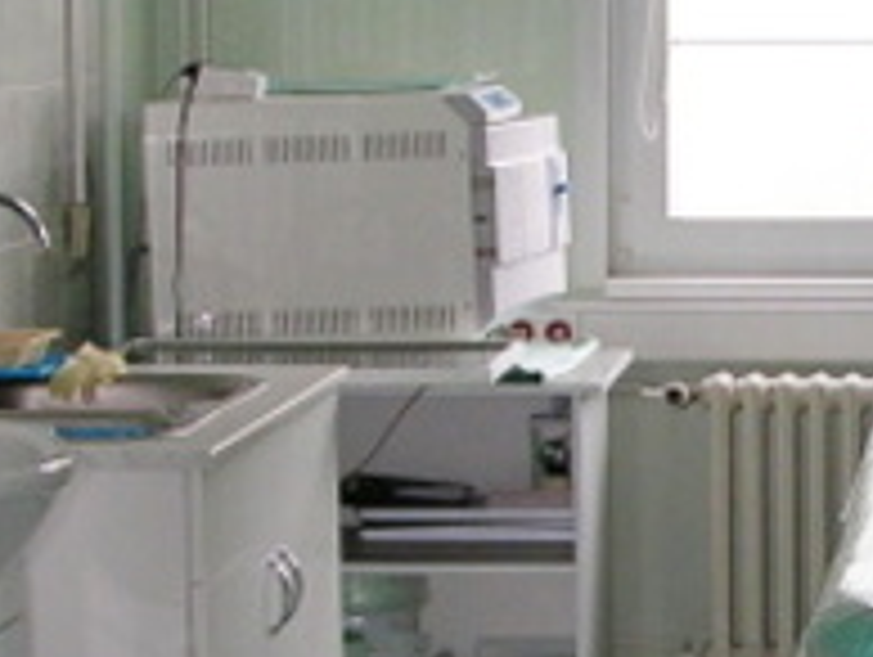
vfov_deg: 10.5
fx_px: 3560
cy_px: 490
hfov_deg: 13.5
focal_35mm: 141
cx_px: 1098
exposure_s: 1/30
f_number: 2.8
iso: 50
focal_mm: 5.8
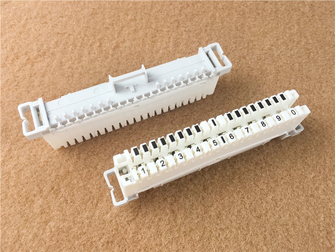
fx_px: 281
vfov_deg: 48.2
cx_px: 168
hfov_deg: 61.7
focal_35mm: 29
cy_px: 126
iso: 40
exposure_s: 1/100
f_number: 2.2
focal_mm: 4.15
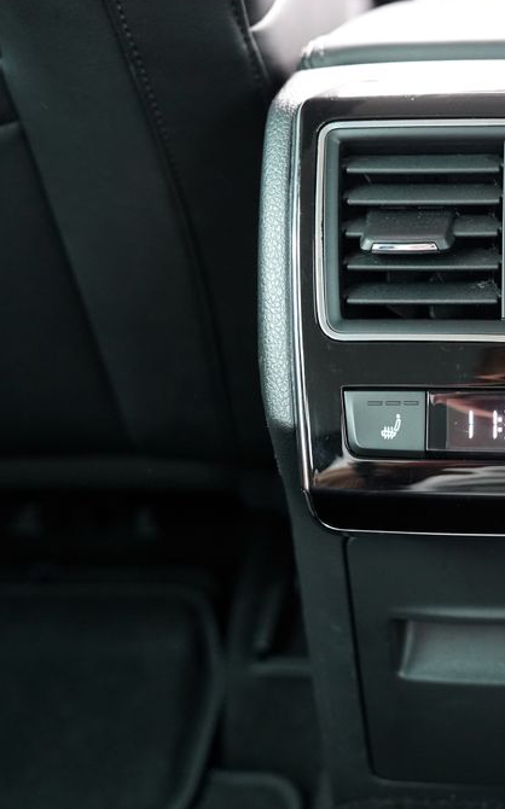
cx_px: 542
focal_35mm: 53
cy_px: 398
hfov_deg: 23.1
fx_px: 1169
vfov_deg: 38.2
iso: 3200
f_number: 4
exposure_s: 1/60
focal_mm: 34
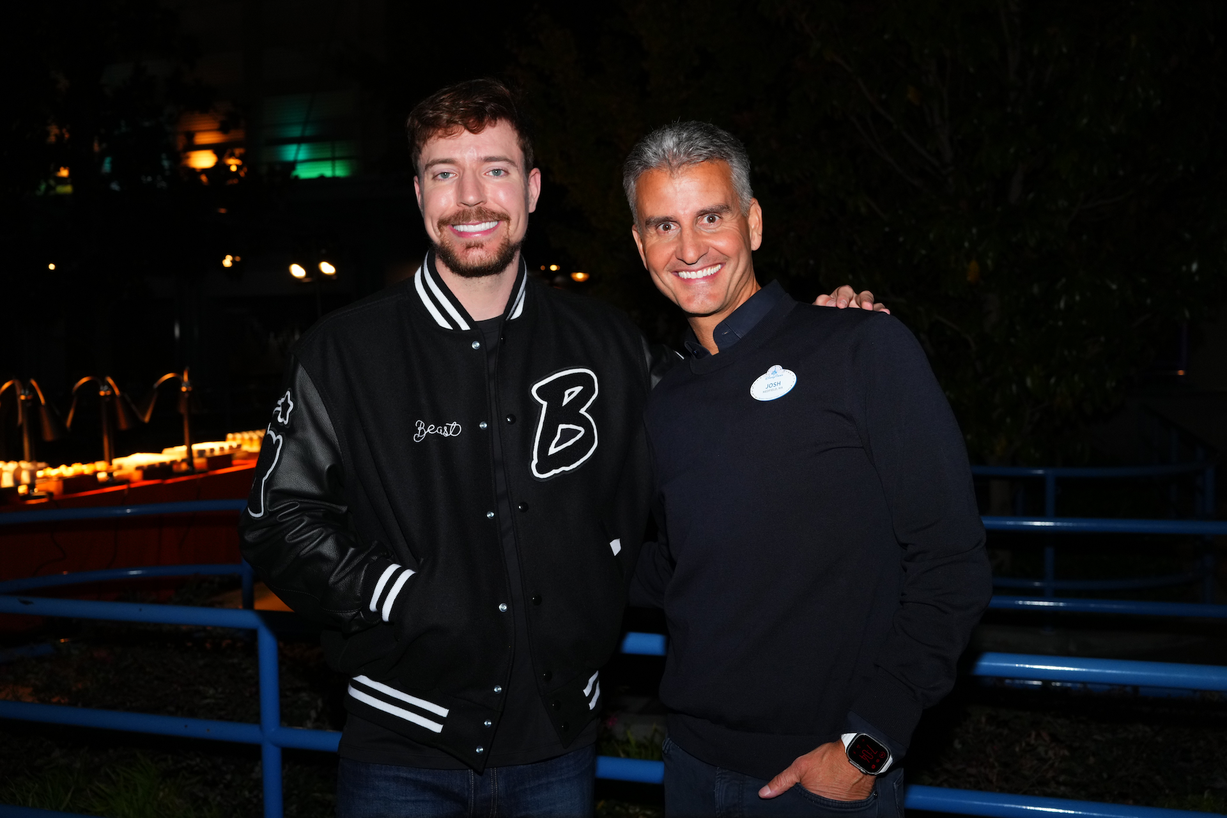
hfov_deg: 51.9
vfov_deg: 35.9
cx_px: 614
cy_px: 409
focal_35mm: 37
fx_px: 1261
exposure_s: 1/160
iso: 2000
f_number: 5.6
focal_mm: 37
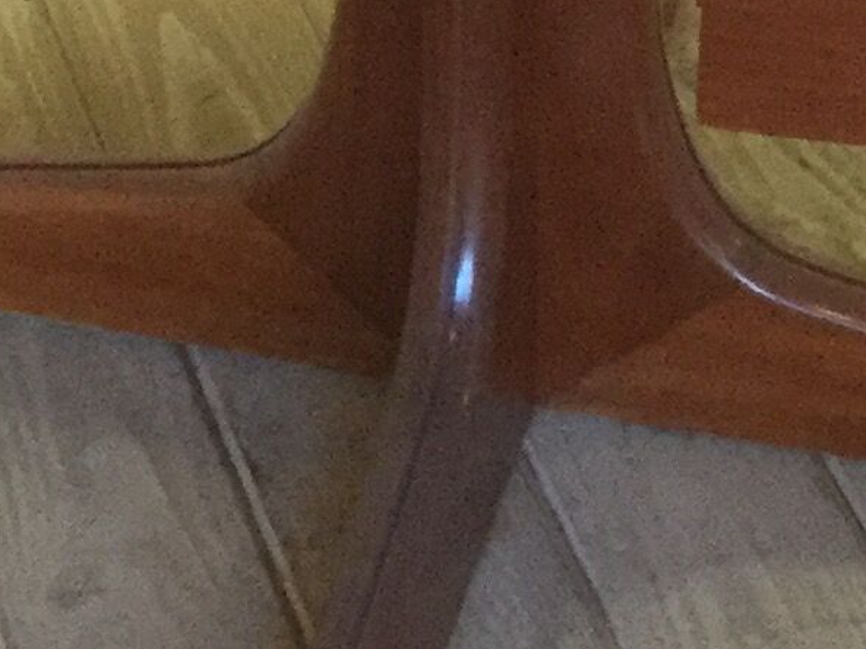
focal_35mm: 171
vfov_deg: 8.6
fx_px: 4278
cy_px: -184
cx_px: 610
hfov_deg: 11.5
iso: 200
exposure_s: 1/20
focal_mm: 3.3
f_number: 2.4
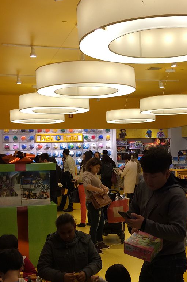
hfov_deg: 25.4
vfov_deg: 37.4
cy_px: 171
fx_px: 413
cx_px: 116
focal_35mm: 53
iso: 40
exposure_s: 1/40
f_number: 2.2
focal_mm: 4.12
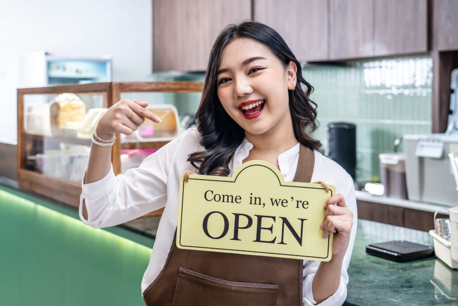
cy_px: 153
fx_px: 611
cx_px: 229
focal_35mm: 48
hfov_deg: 41.1
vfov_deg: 28.1
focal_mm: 48
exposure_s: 1/50
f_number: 4
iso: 400
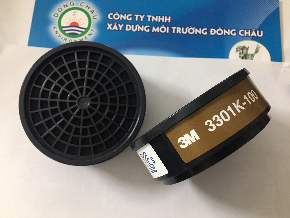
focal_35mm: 29
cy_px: 109
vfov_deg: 48.2
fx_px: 243
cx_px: 145
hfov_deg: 61.7
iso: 100
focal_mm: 4.15
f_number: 2.2
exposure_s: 1/10
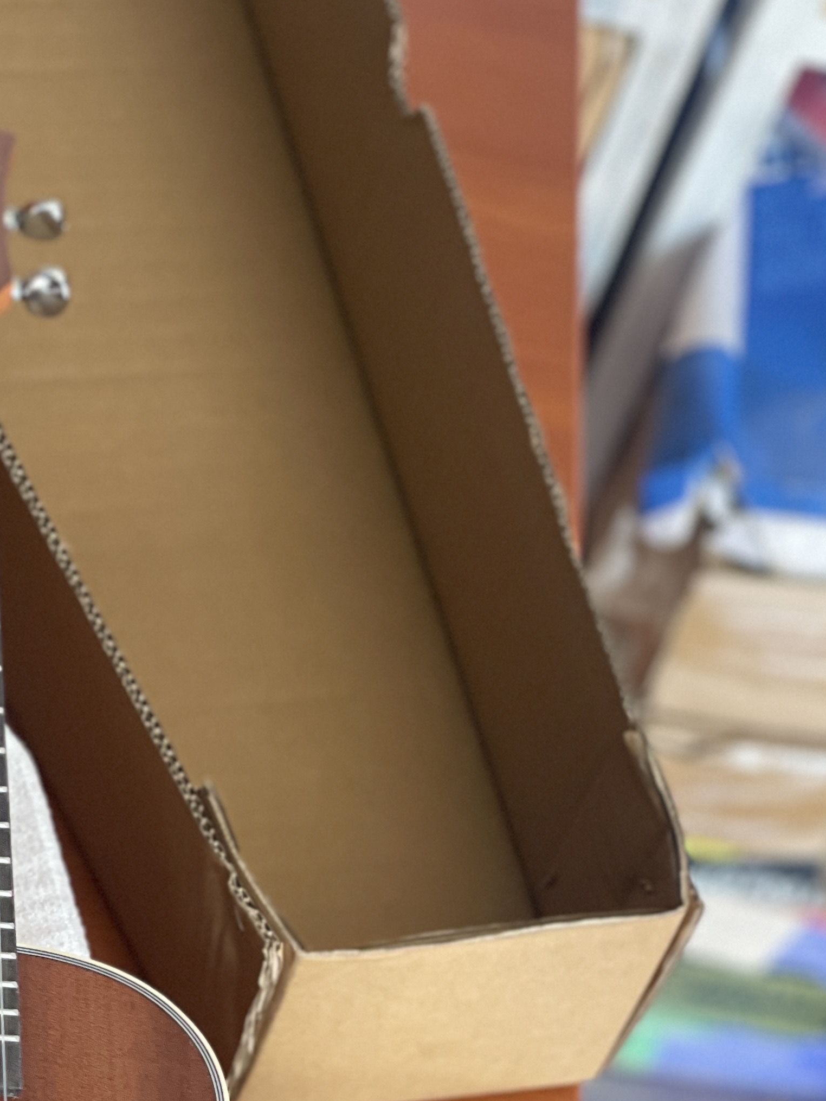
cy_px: 1038
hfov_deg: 11.6
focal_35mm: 127
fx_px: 4041
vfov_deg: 15.3
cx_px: 64
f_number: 2.2
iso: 250
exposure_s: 1/76
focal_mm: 7.5
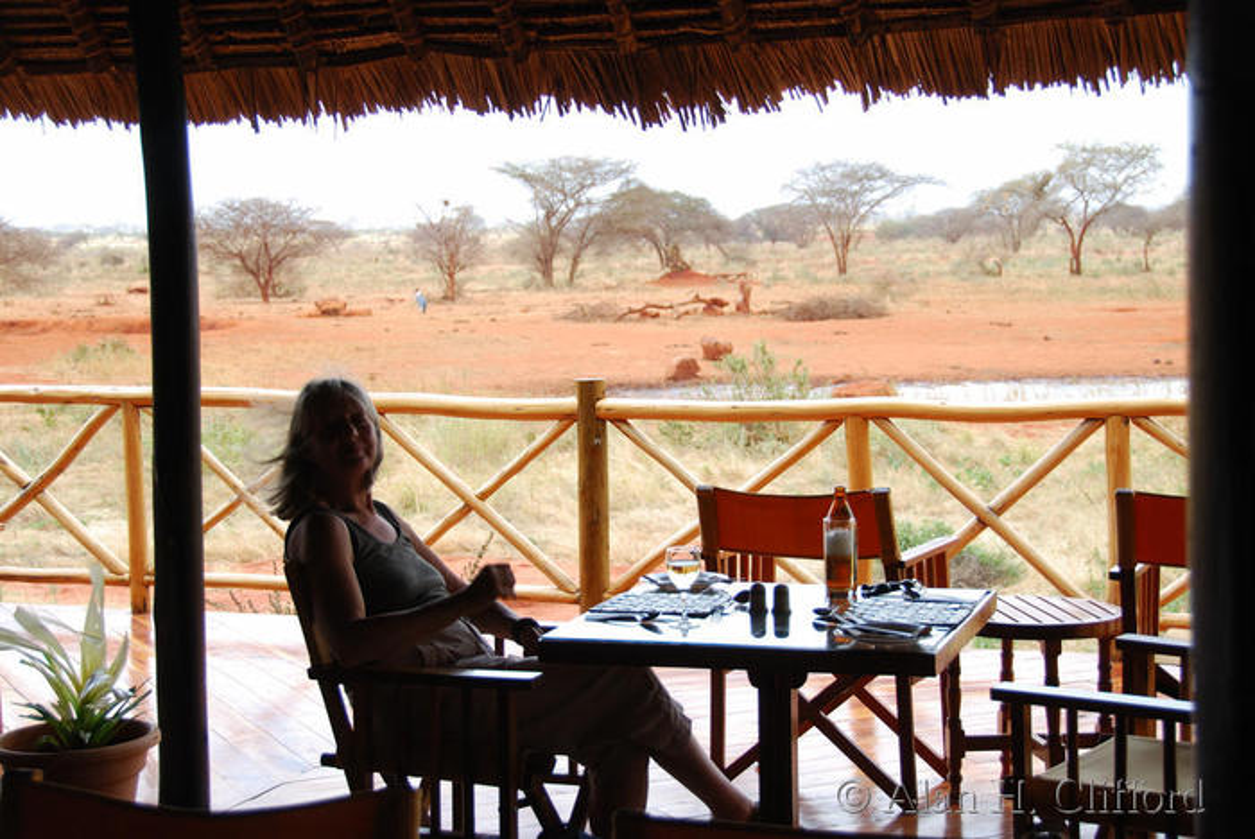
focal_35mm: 63
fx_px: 2198
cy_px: 420
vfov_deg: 21.6
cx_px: 628
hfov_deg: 31.9
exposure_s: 1/100
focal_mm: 42
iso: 100
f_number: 5
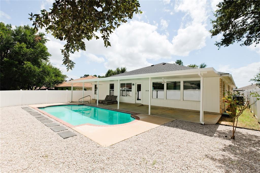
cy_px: 86
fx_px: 108
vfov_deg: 77.3
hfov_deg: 100.4
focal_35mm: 15
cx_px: 130
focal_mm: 10
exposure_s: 1/800
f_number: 4
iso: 125
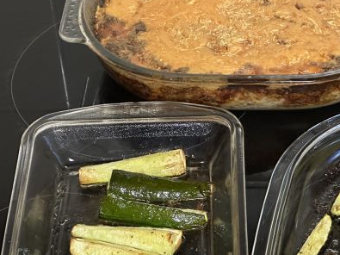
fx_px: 1149
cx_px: 245
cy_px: 115
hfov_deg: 16.8
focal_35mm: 117
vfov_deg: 12.7
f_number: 2.8
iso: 1000
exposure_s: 1/34
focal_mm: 9
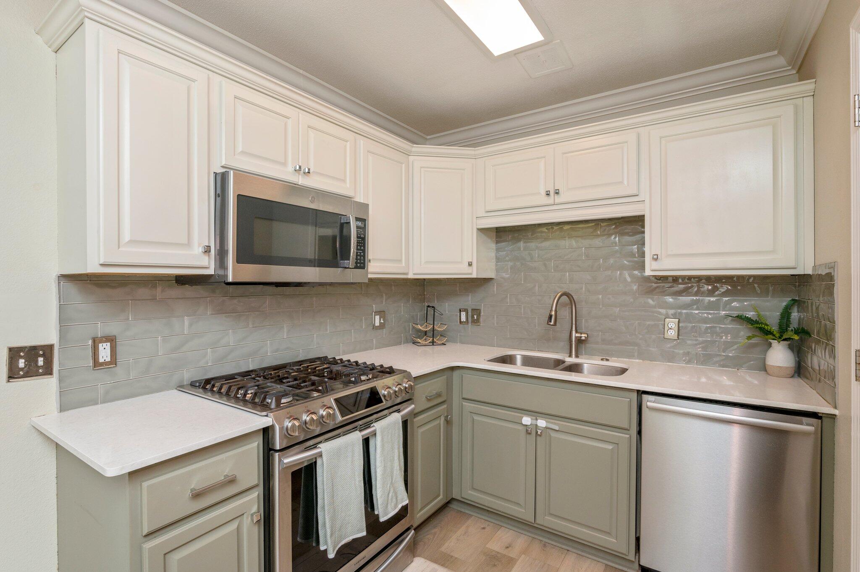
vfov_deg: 70.3
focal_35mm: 17
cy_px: 286
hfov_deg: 93.3
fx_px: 406
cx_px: 430
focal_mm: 17
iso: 250
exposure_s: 1/60
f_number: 7.1
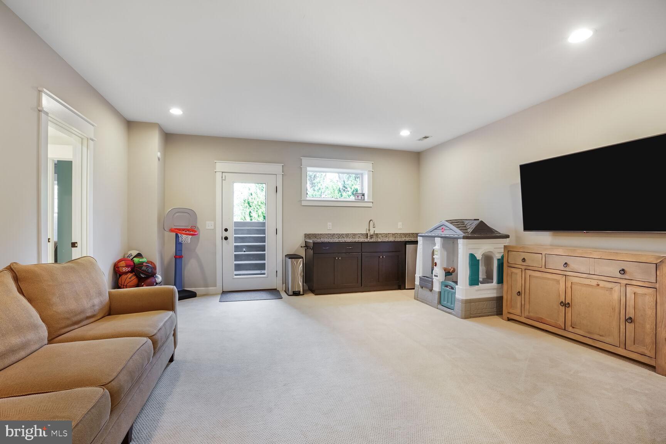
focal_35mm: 16
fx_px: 296
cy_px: 222
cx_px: 333
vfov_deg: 73.7
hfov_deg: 96.7
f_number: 8
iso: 640
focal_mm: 16
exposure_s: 1/3
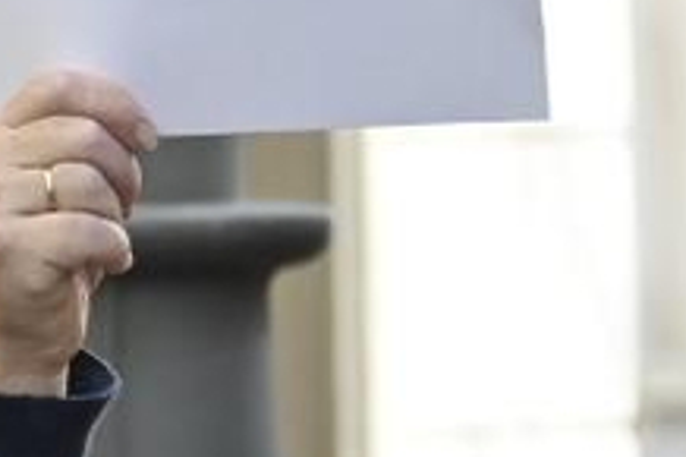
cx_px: -906
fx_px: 27285
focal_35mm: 1433
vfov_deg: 1.0
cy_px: -61
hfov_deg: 1.4
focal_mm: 130
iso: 320
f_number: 5.3
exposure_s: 1/400
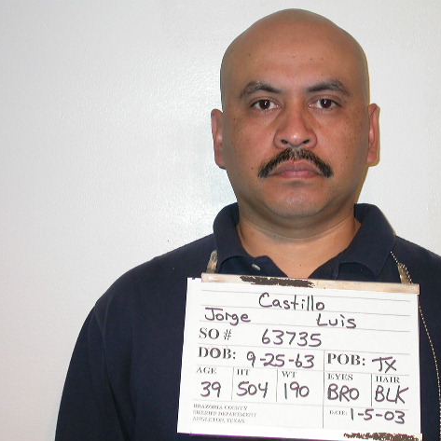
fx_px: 1225
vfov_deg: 20.4
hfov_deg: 20.4
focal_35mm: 85
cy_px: 223
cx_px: 264
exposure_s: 1/60.3
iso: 100
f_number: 3.3
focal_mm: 14.7
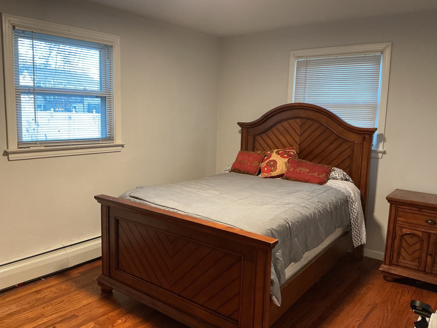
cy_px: 164
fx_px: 366
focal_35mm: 29
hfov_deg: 61.7
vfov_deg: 48.2
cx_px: 218
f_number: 1.8
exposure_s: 1/40
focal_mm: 3
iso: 200
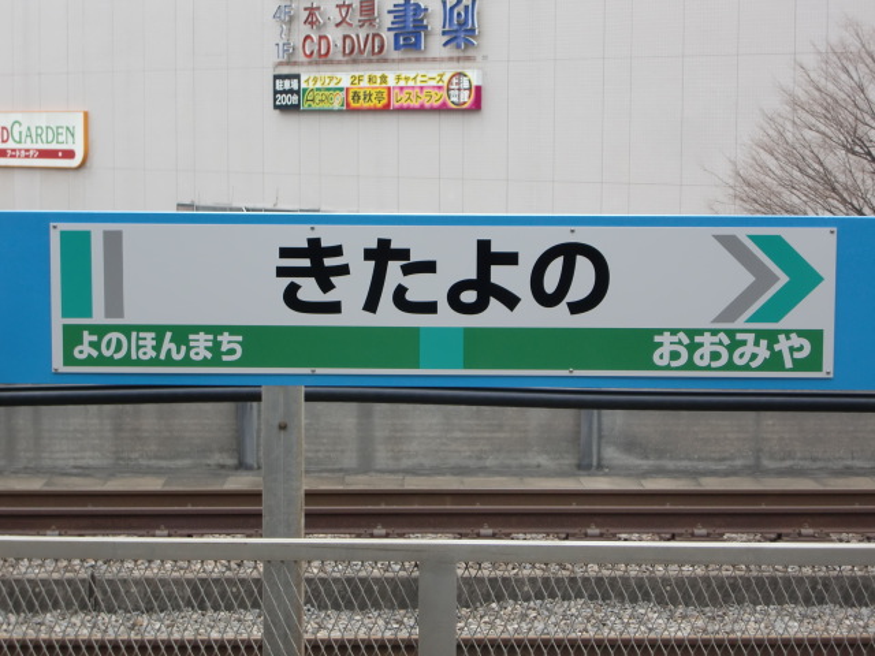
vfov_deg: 18.7
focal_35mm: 79
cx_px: 438
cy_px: 328
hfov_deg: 24.7
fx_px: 1997
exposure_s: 1/80
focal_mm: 13.9
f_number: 4.6
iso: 100
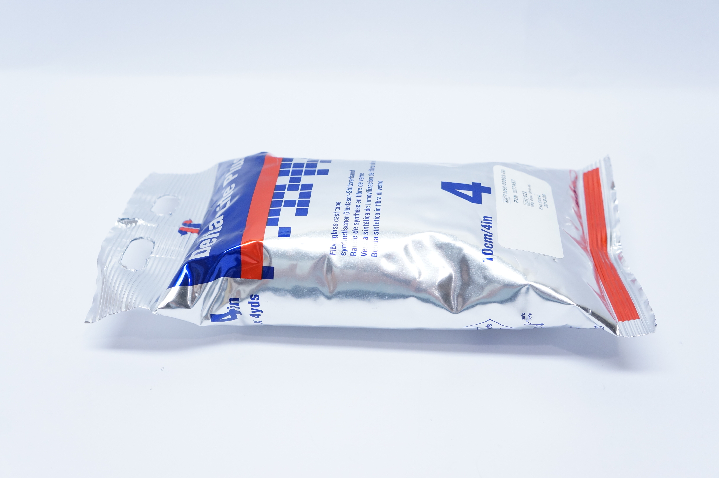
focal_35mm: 44
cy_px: 239
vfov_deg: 30.8
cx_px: 360
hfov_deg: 45.0
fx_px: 868
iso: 800
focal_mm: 29
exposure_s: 1/50
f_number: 6.3
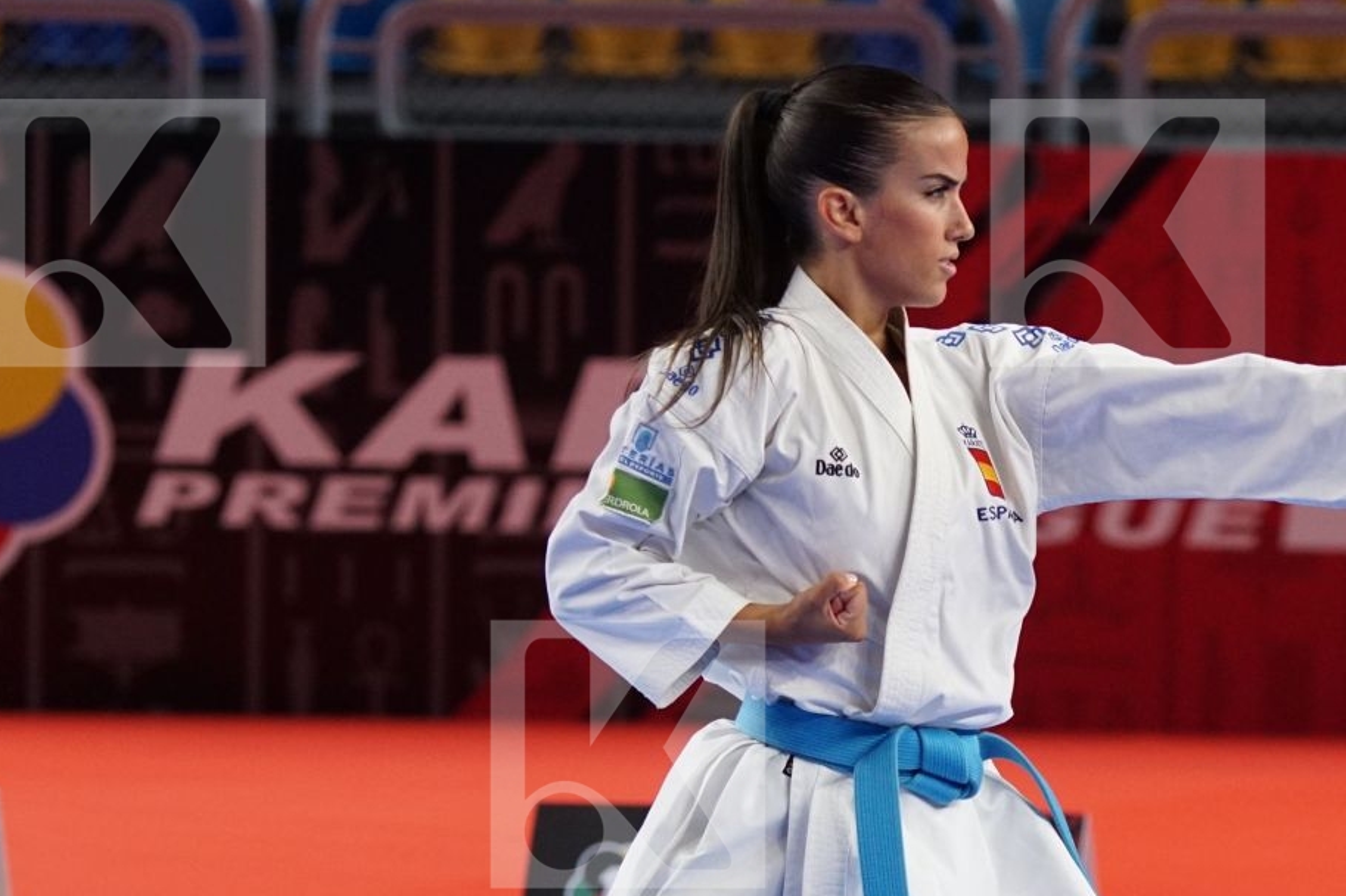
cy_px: 755
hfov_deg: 5.8
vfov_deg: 3.9
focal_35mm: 355
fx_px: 13268
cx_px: 1128
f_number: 3.2
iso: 800
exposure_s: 1/400
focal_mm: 120
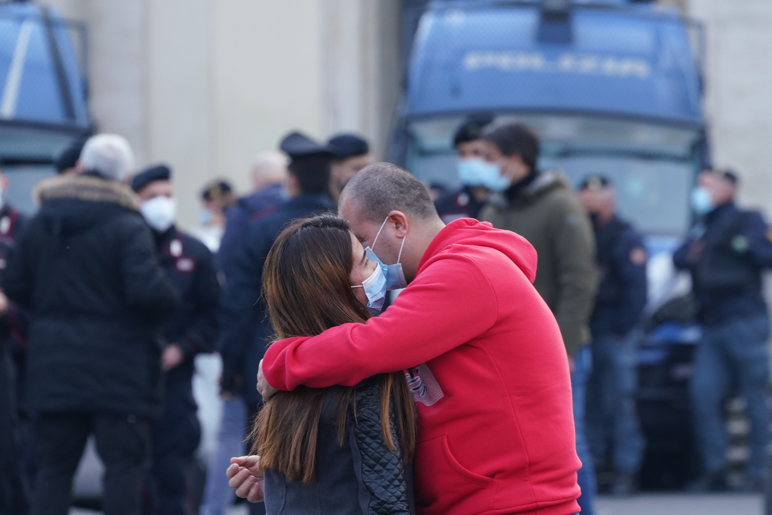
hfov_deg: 6.3
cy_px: 258
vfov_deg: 4.2
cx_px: 386
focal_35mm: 327
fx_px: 7013
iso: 1000
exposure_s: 1/250
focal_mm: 327
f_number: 8
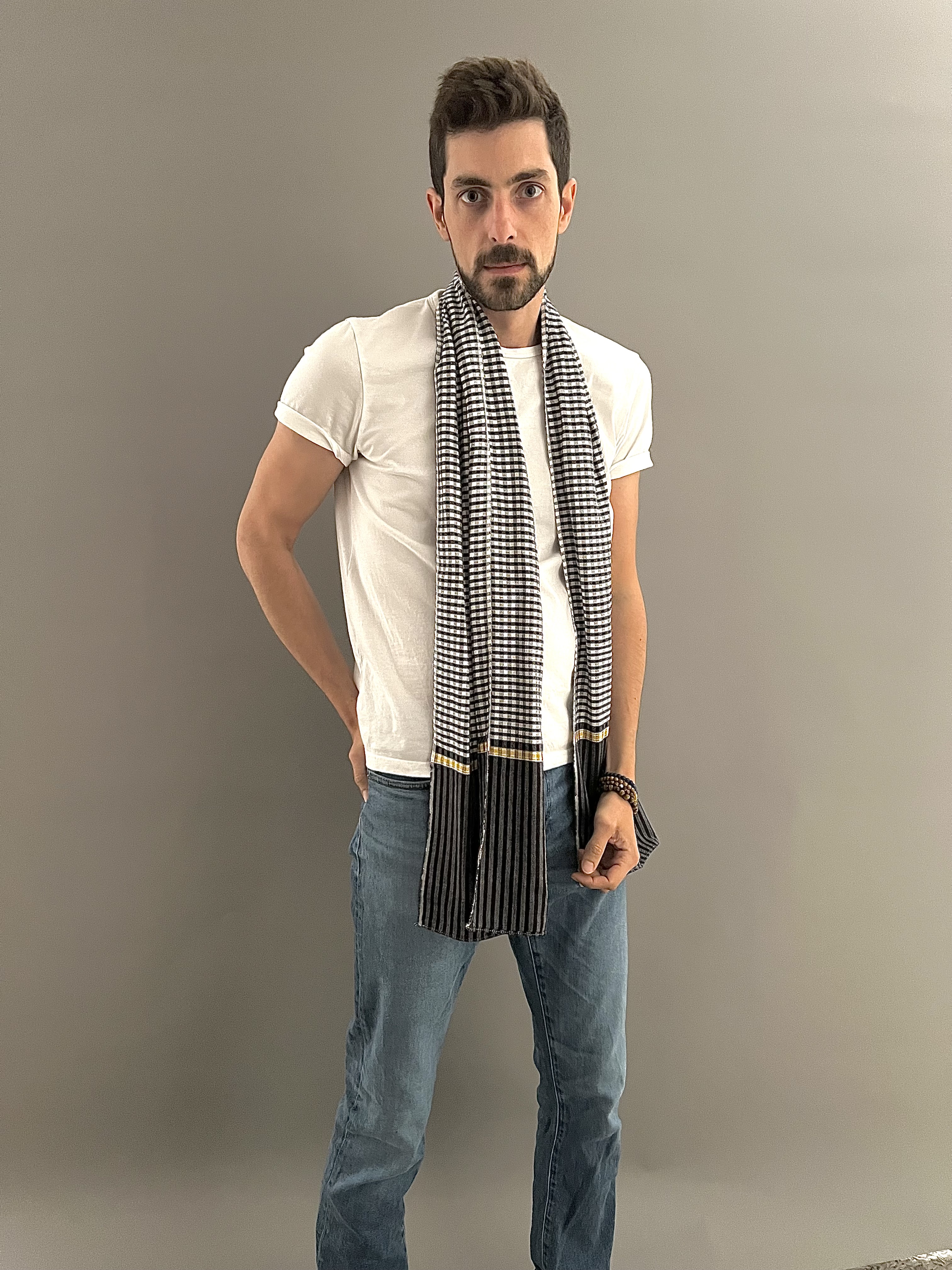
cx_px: 476
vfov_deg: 67.3
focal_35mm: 26
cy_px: 635
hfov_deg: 53.1
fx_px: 953
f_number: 1.5
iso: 640
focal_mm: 5.7
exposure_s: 1/30
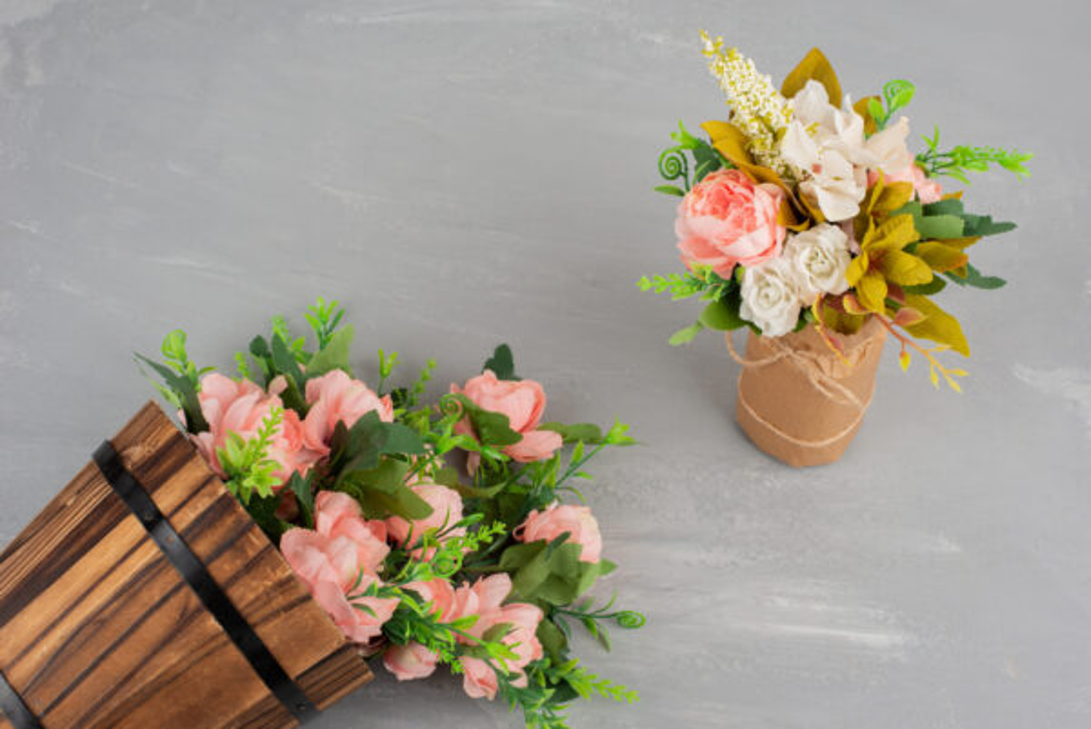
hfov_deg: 39.6
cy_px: 364
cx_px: 546
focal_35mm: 50
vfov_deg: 27.0
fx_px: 1516
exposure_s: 1/100
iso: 320
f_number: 10
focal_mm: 50
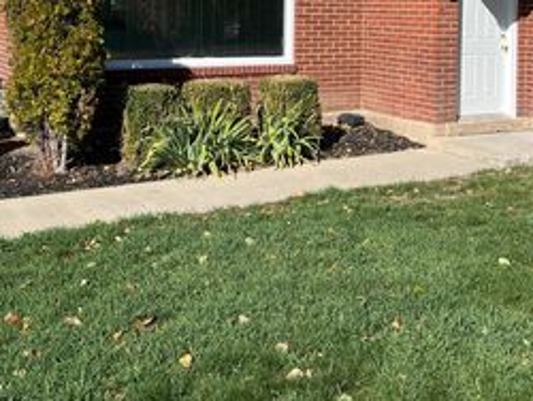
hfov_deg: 36.5
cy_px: 25
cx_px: 348
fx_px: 801
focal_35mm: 52
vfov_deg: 26.9
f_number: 1.5
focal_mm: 5.7
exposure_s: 1/5076
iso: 50
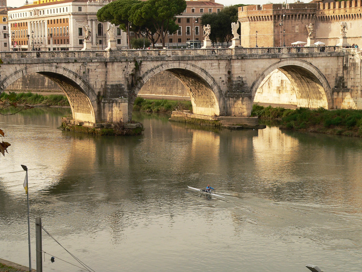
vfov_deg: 16.8
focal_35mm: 88
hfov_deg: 22.3
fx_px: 920
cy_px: 136
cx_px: 181
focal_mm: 14.7
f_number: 4.6
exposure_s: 1/160
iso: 80
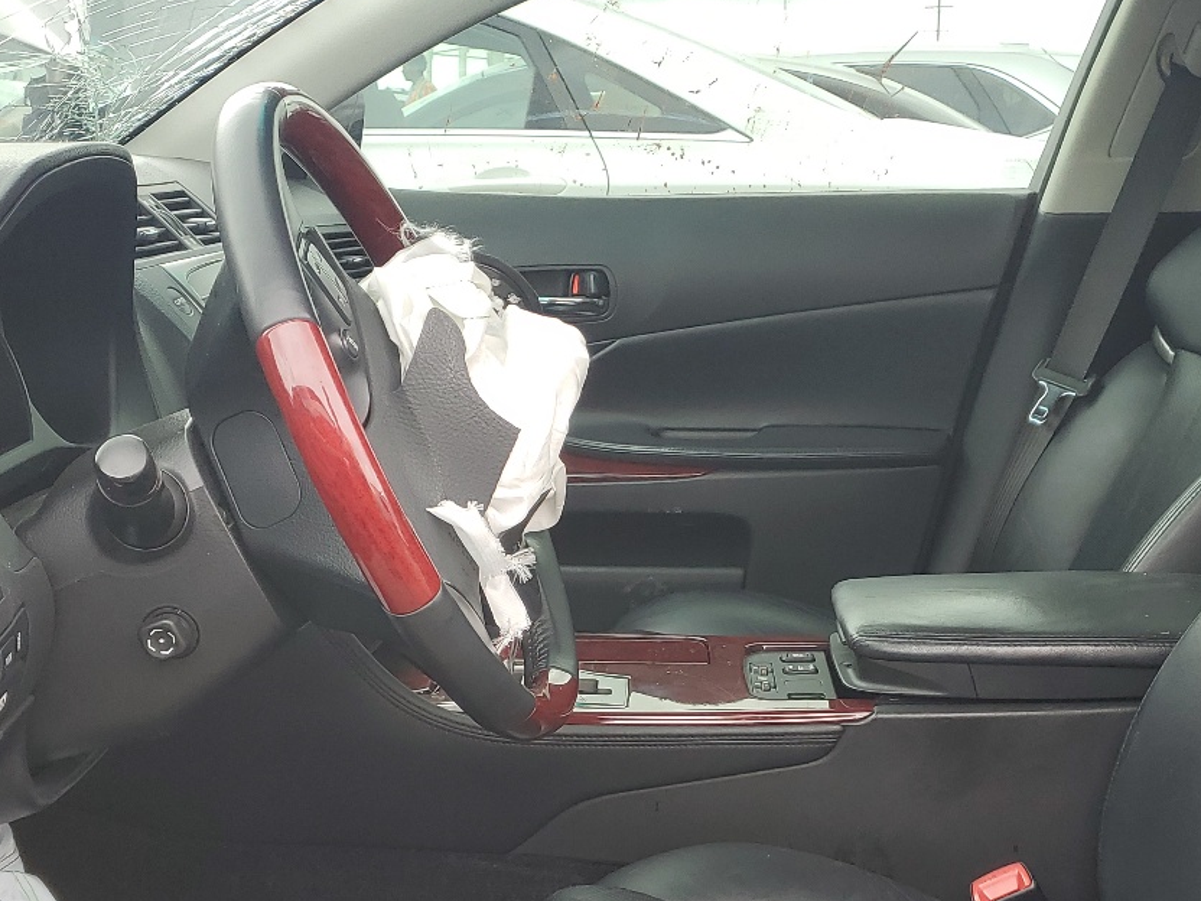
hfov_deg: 38.2
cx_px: 645
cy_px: 709
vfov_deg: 28.5
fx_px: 1735
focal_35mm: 50
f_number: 1.5
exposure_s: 1/270
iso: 50
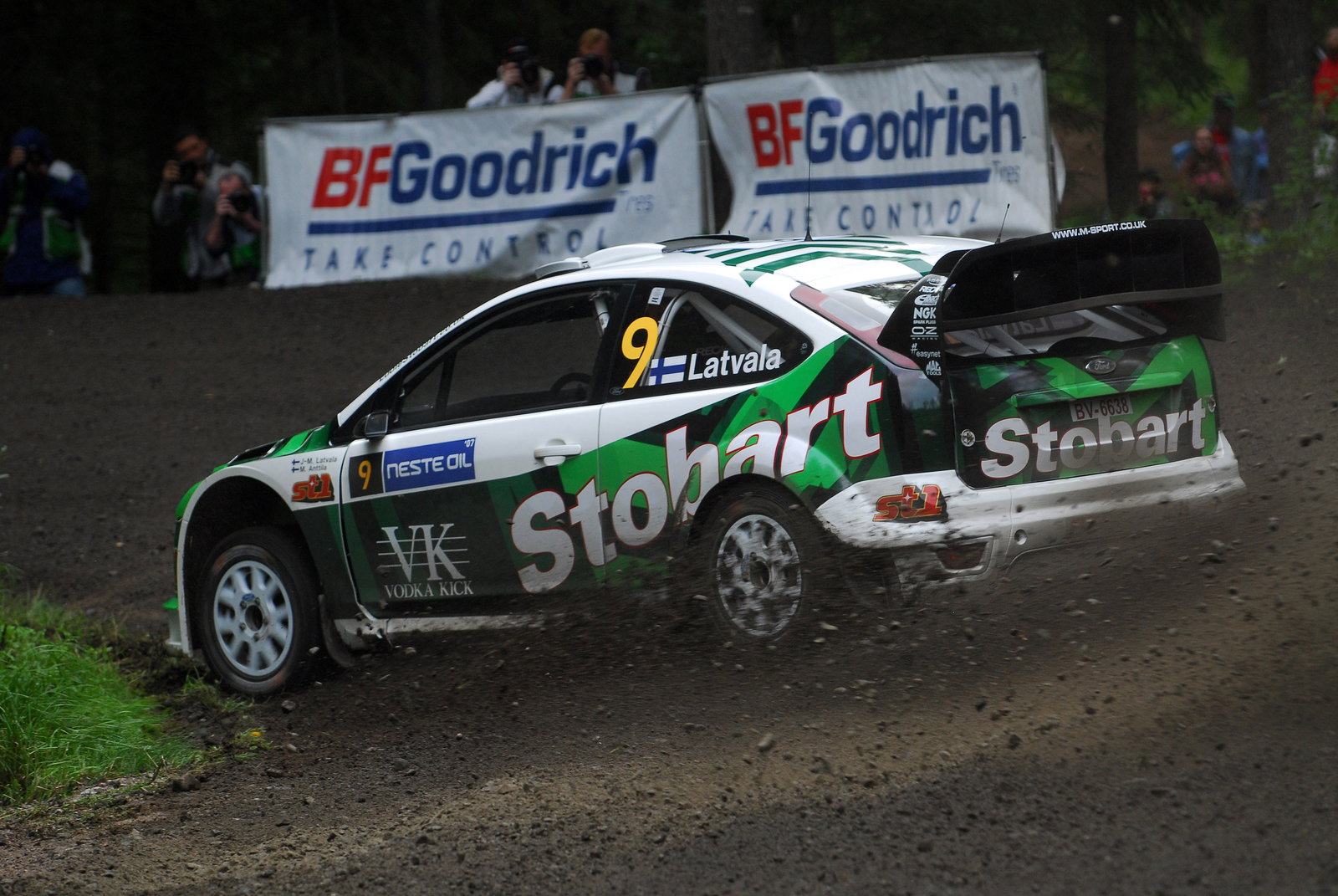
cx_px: 669
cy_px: 448
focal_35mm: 262
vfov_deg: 5.2
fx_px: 9768
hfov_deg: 7.8
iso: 400
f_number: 4
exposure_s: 1/400
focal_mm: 175
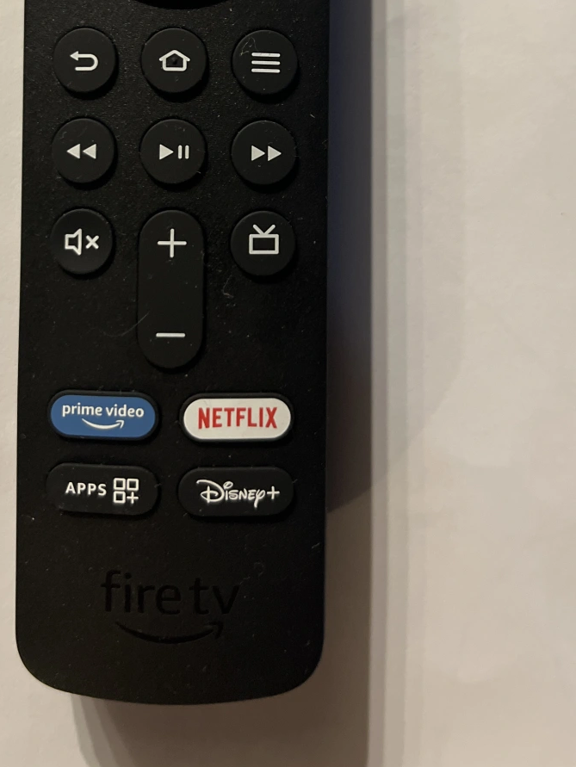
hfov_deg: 34.3
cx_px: 250
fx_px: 931
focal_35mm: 42
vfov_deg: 42.7
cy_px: 152
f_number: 1.6
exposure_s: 1/33
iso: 400
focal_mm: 5.1
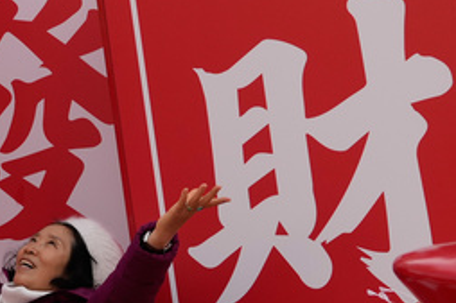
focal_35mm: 125
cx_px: 61
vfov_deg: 10.9
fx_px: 1582
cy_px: 288
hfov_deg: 16.2
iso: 500
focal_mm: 31
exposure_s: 1/1000
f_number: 5
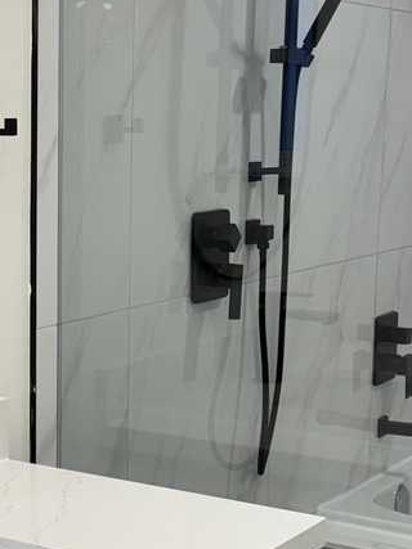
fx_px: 1286
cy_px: 337
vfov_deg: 24.1
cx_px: -5
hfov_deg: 17.7
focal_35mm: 81
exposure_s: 1/120
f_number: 1.78
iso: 64
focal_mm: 6.76
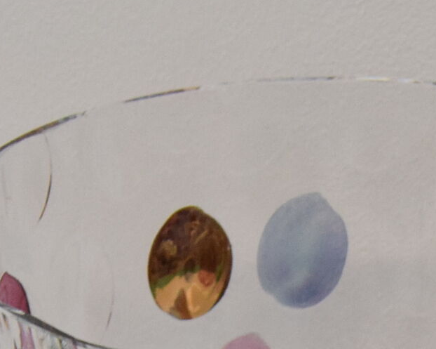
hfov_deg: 8.9
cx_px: 303
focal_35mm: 217
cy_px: 680
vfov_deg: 6.9
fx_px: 2799
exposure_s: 1/250
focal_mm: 32
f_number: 8
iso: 1600
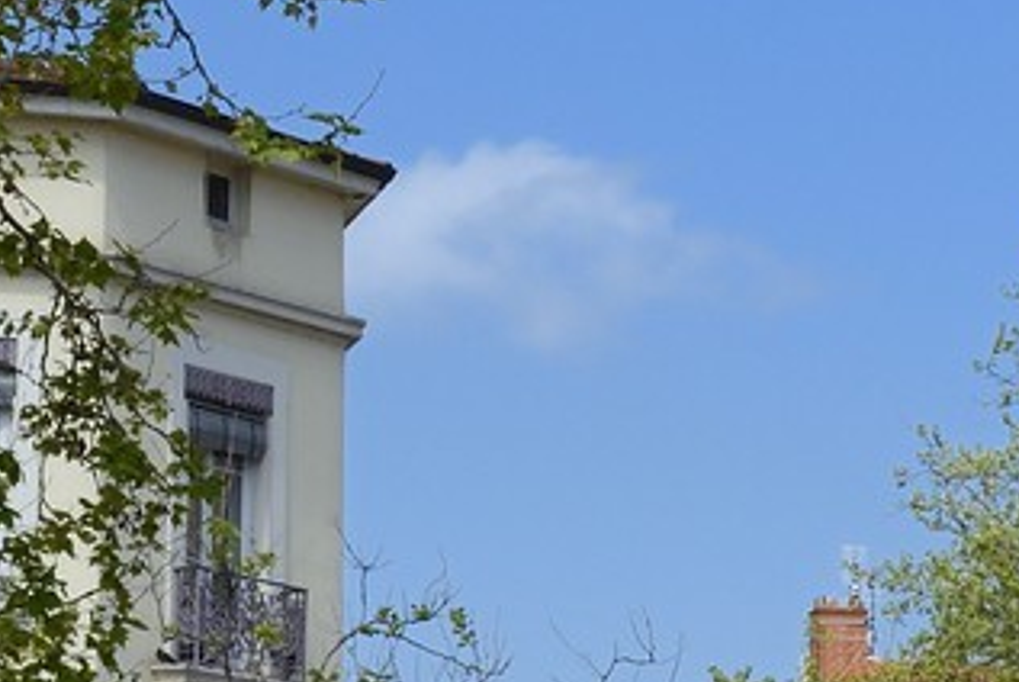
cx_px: 2340
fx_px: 7139
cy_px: 827
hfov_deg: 7.7
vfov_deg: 5.4
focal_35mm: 252
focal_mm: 50
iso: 200
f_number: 11
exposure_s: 1/320
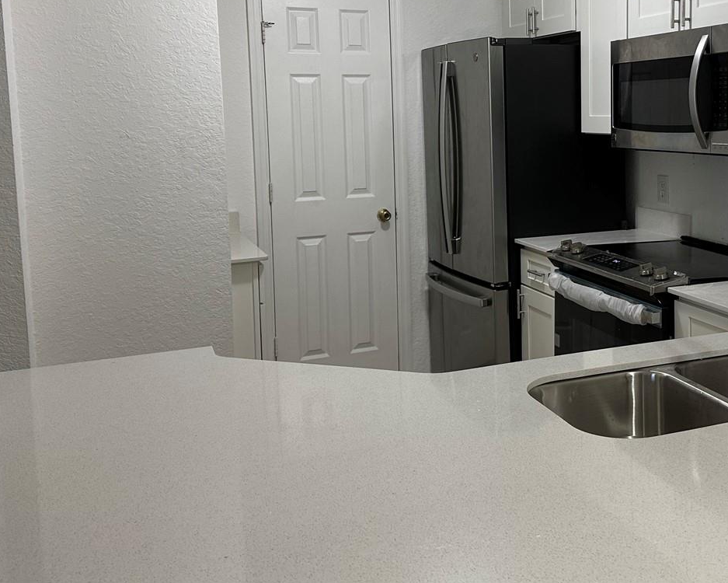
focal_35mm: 40
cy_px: 182
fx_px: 862
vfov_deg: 36.9
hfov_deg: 44.7
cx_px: 514
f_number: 1.78
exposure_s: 1/60
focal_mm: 6.86
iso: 160
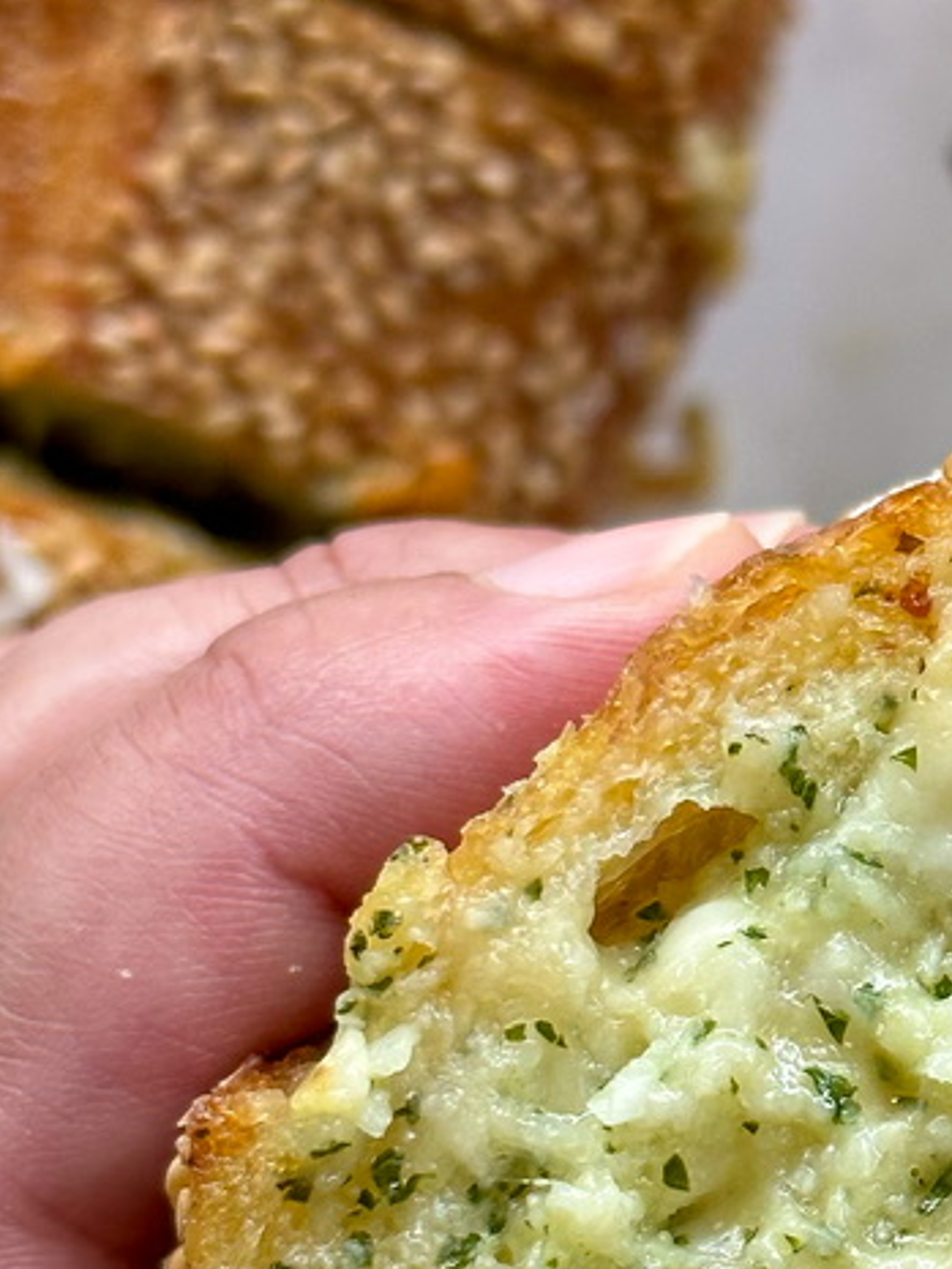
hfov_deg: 11.1
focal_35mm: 132
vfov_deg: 14.9
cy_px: 898
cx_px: 982
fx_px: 4838
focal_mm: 6.86
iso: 80
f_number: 1.8
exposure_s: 1/90
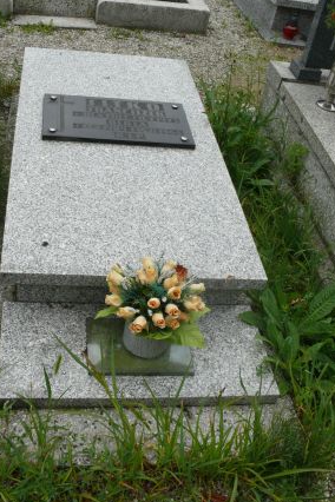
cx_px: 129
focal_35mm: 41
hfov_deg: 32.5
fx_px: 572
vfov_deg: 47.4
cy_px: 236
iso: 100
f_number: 5
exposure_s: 1/250
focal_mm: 7.4
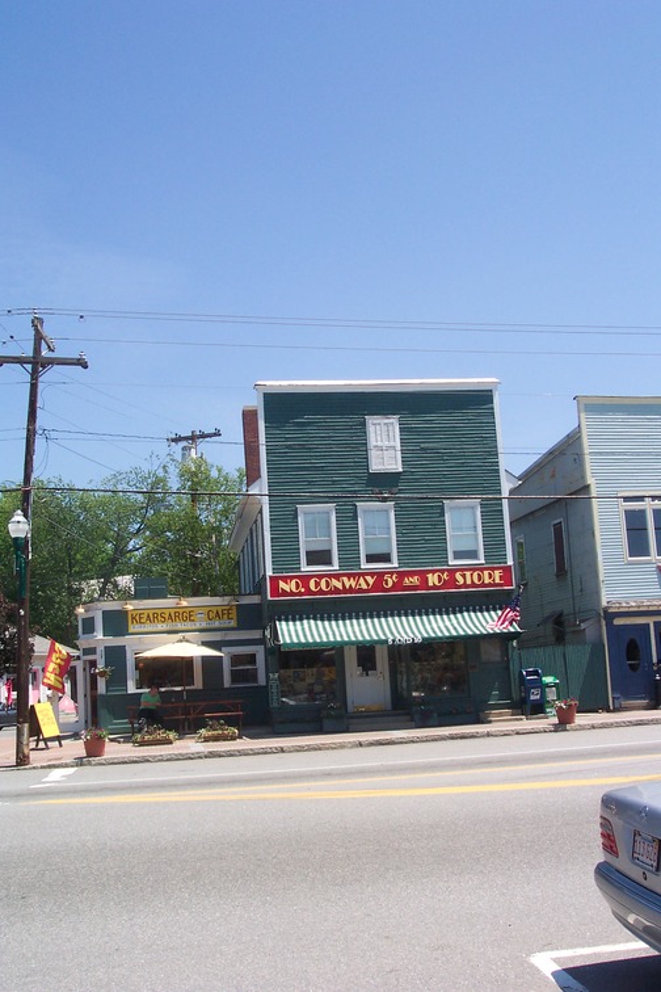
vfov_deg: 50.7
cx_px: 330
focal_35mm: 38
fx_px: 1047
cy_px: 496
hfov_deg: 35.1
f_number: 4.8
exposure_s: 1/700
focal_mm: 8
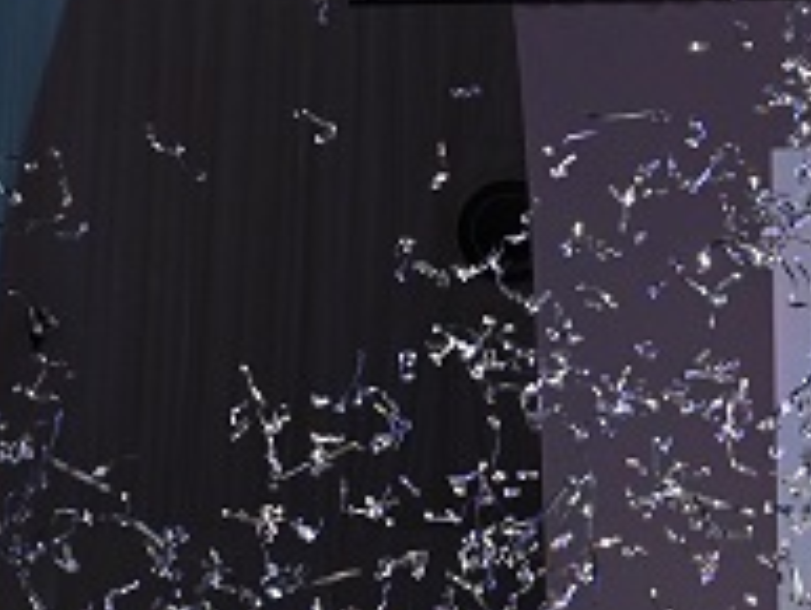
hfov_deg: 8.8
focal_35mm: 207
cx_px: 1845
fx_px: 4853
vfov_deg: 7.1
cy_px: 955
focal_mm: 43
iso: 2000
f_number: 8
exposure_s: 1/125
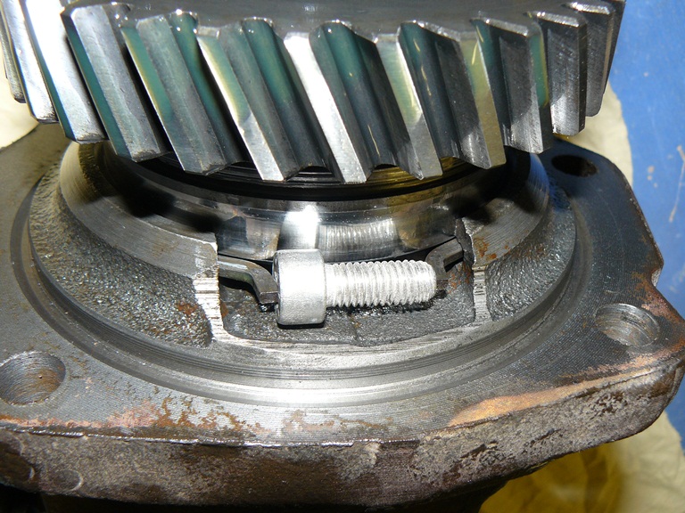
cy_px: 256
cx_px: 342
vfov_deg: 39.7
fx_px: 712
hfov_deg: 51.4
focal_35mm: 36
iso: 100
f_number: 4
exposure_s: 1/30
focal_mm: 6
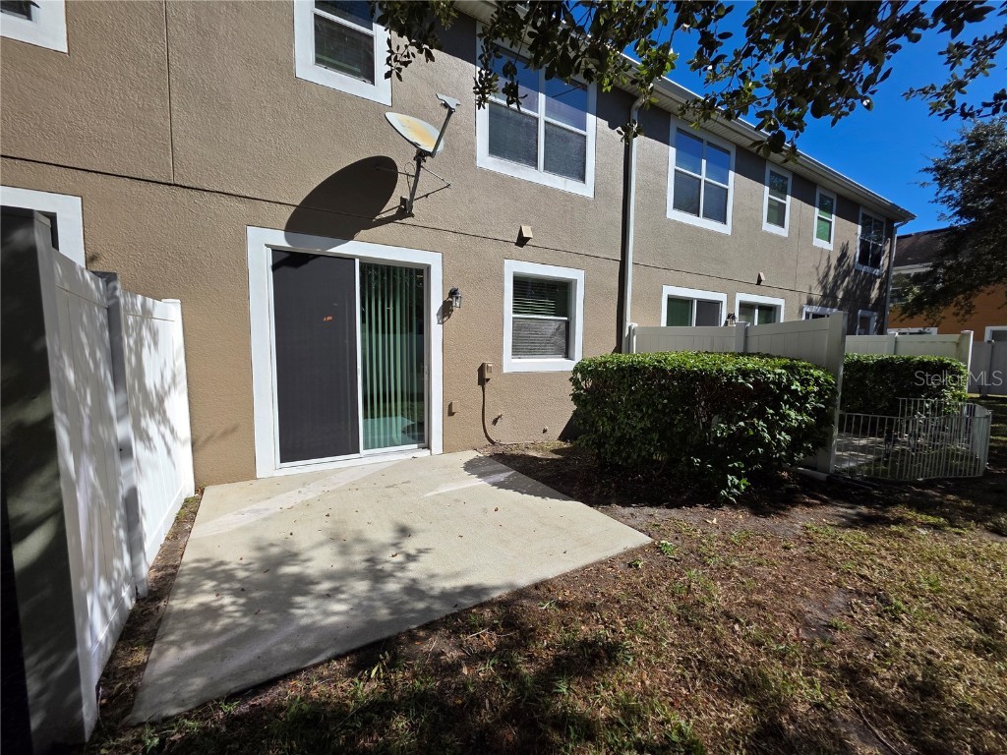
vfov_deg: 89.9
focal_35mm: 13
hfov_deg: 106.2
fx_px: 378
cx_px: 504
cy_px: 378
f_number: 1.9
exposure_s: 1/2517
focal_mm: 2.2
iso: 40
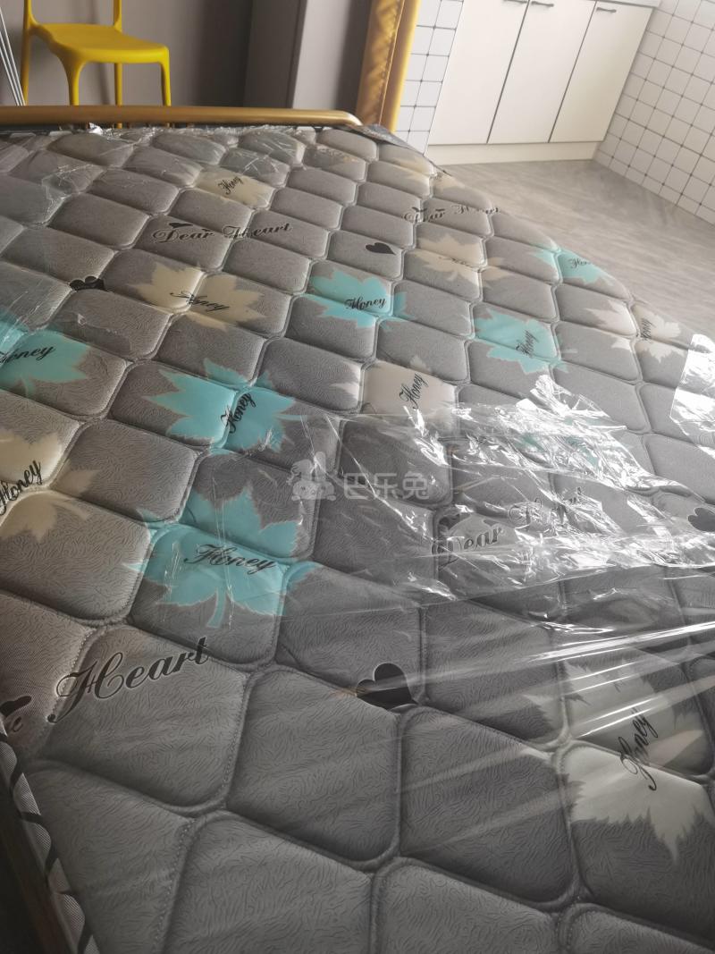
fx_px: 744
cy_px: 477
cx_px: 358
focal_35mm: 27
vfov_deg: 65.3
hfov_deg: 51.3
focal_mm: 6.71
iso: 125
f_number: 1.9
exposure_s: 1/120
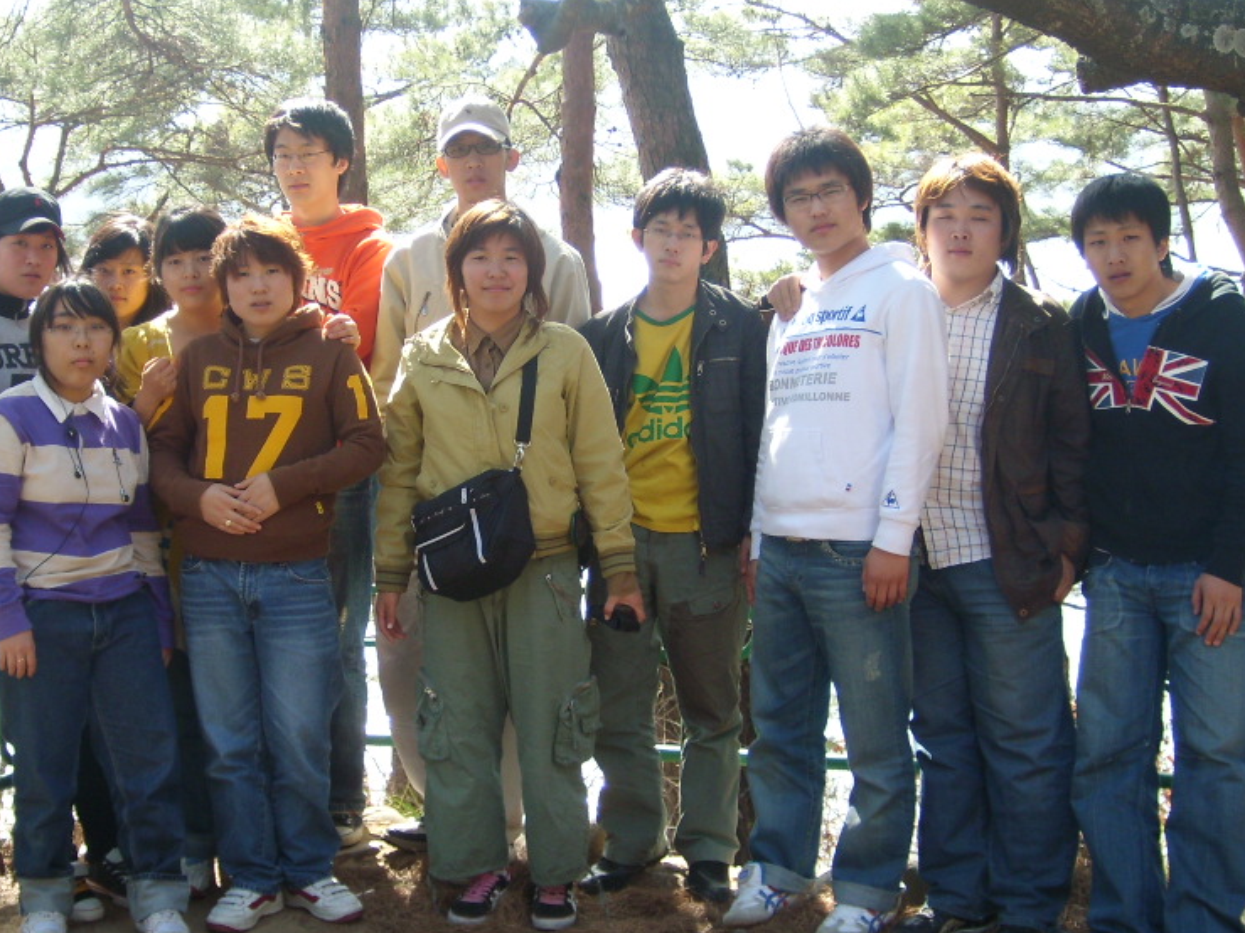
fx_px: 2194
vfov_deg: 24.0
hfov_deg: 31.6
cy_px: 493
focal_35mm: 61
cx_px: 497
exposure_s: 1/125
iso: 50
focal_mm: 7.43
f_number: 3.1
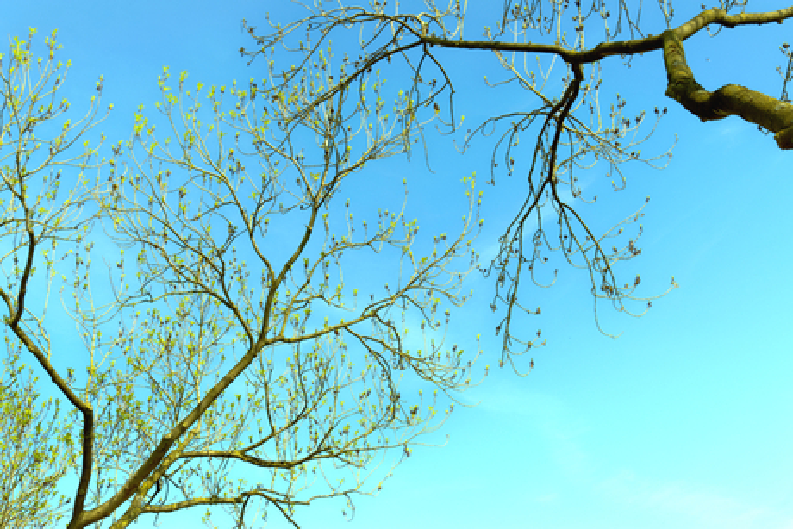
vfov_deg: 25.8
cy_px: 264
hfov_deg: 37.8
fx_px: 1157
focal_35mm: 52
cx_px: 396
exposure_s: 1/250
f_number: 10
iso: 100
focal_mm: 35
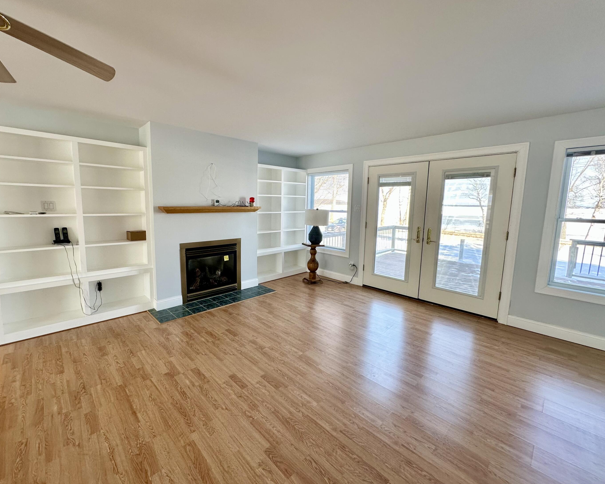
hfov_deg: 96.6
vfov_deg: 84.0
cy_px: 237
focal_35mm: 15
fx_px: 269
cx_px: 280
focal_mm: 2.22
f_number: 2.2
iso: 80
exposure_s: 1/120
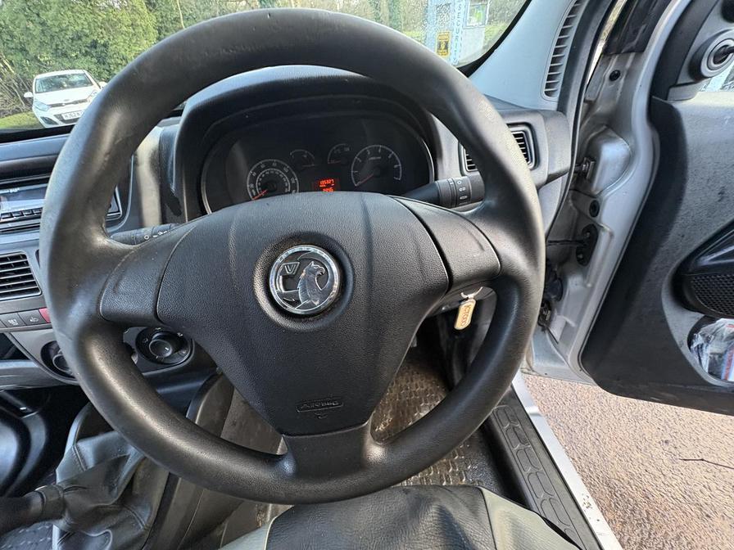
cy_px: 275
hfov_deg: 102.1
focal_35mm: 14
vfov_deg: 85.7
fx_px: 297
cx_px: 367
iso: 250
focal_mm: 2.22
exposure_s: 1/60
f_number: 2.2
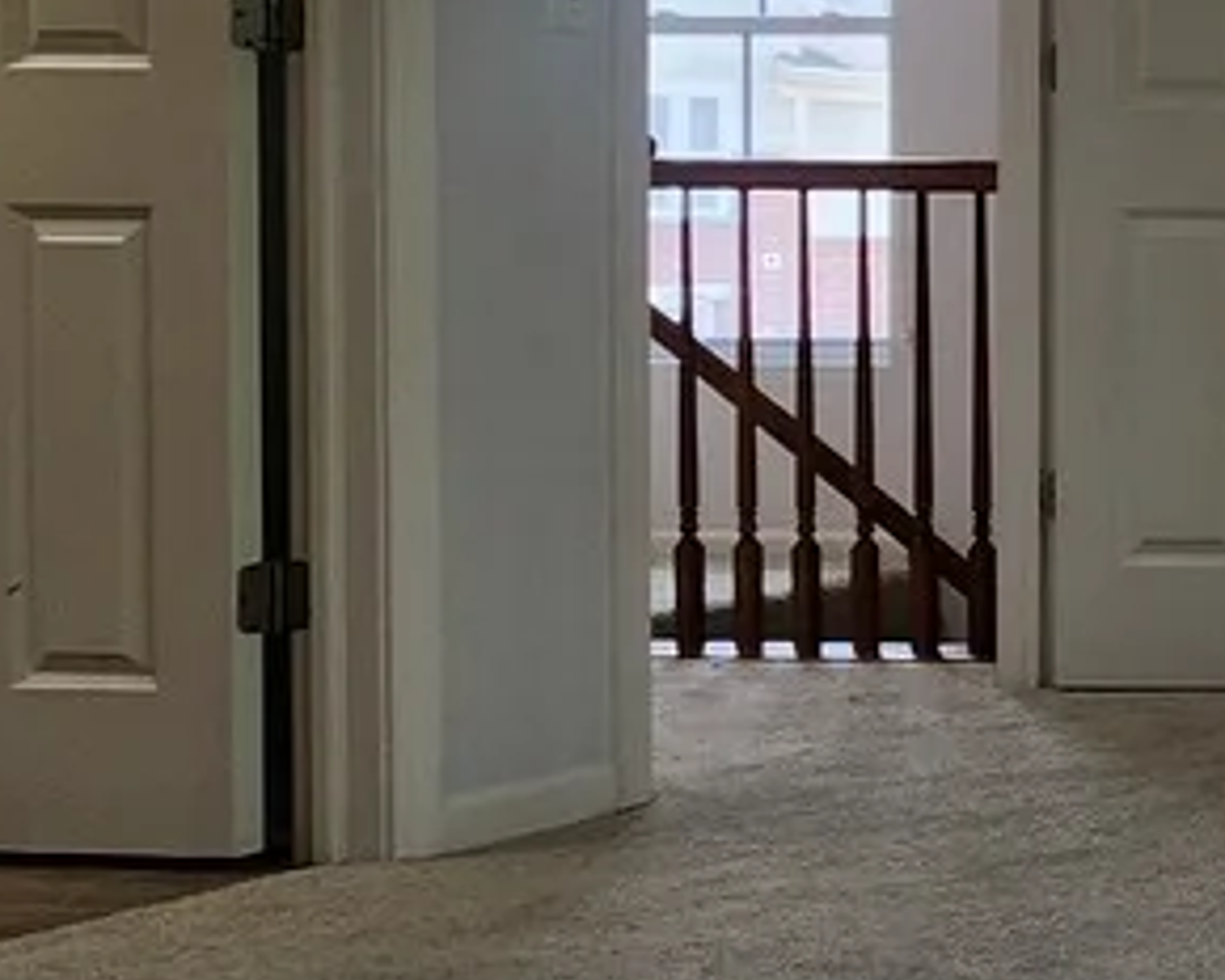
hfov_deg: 15.5
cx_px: 2910
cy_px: 283
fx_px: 2284
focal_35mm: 63
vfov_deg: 24.0
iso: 50
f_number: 2.2
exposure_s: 1/60
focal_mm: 2.2
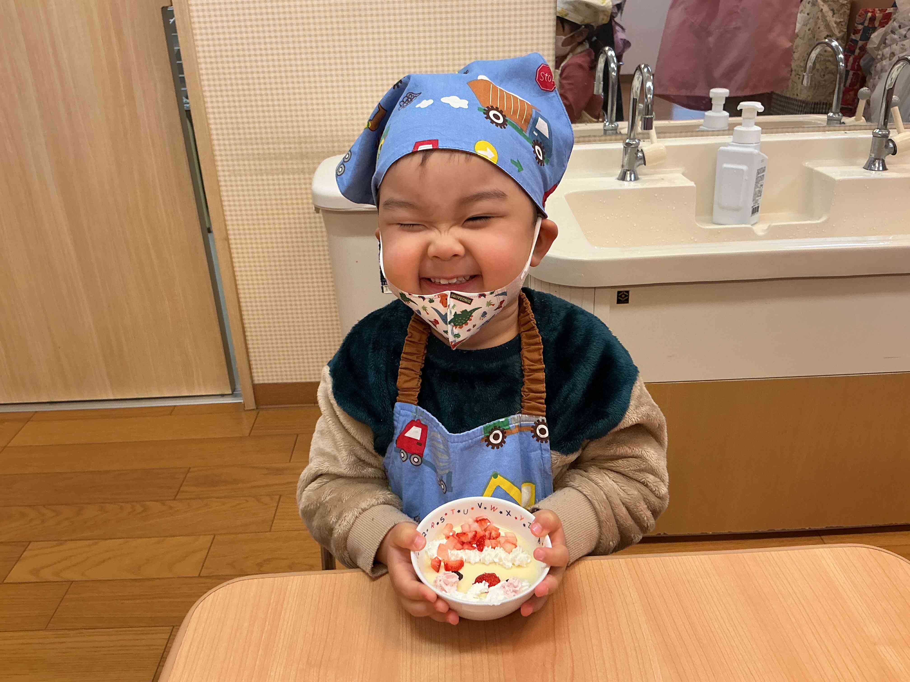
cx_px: 455
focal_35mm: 29
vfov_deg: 48.2
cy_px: 341
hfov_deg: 61.7
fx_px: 762
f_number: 1.8
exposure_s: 1/60
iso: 80
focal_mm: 3
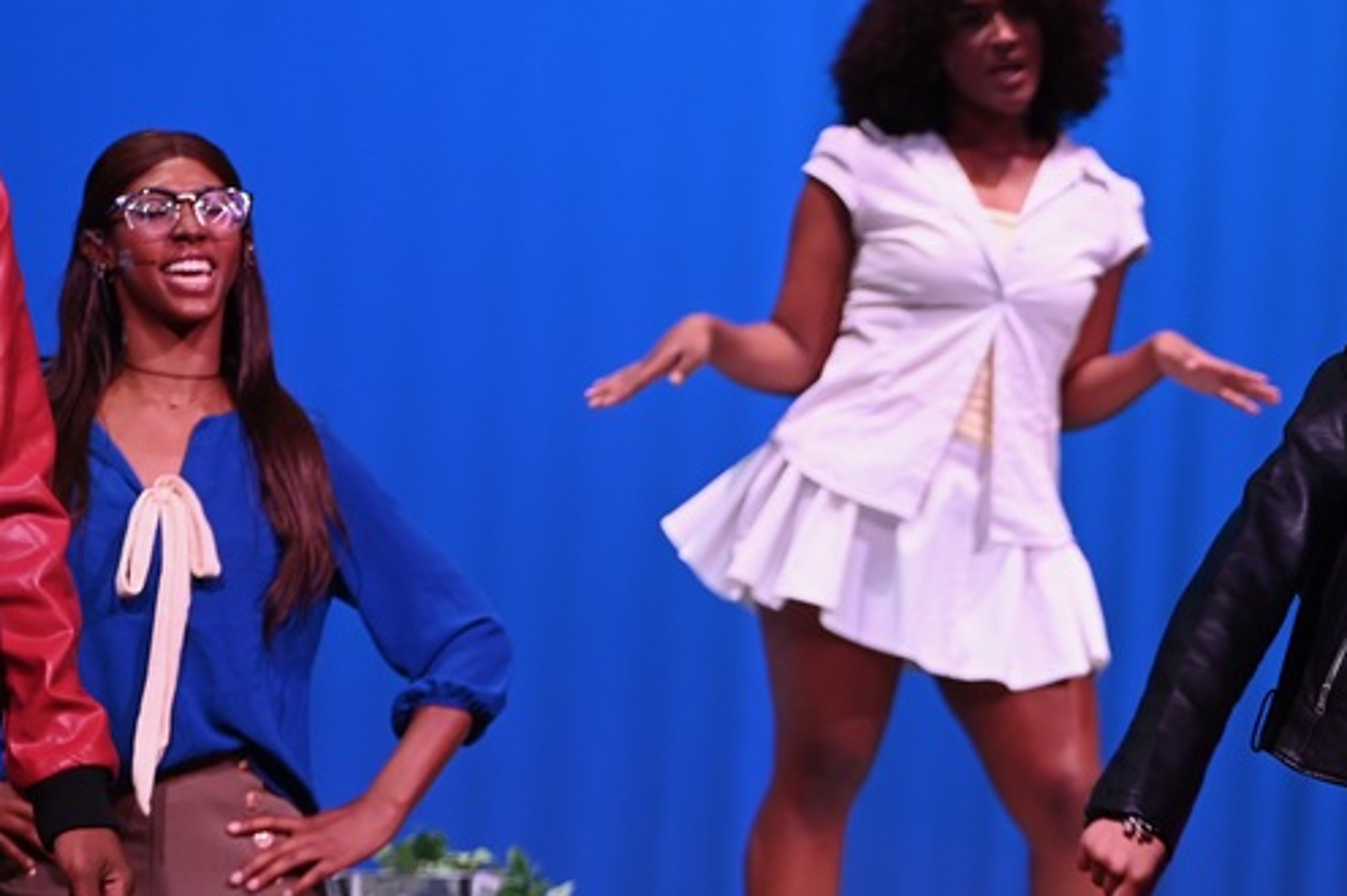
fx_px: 10806
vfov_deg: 4.7
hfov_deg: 7.1
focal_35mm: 289
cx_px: 1301
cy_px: 759
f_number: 2.8
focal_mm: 140
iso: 1600
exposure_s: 1/400
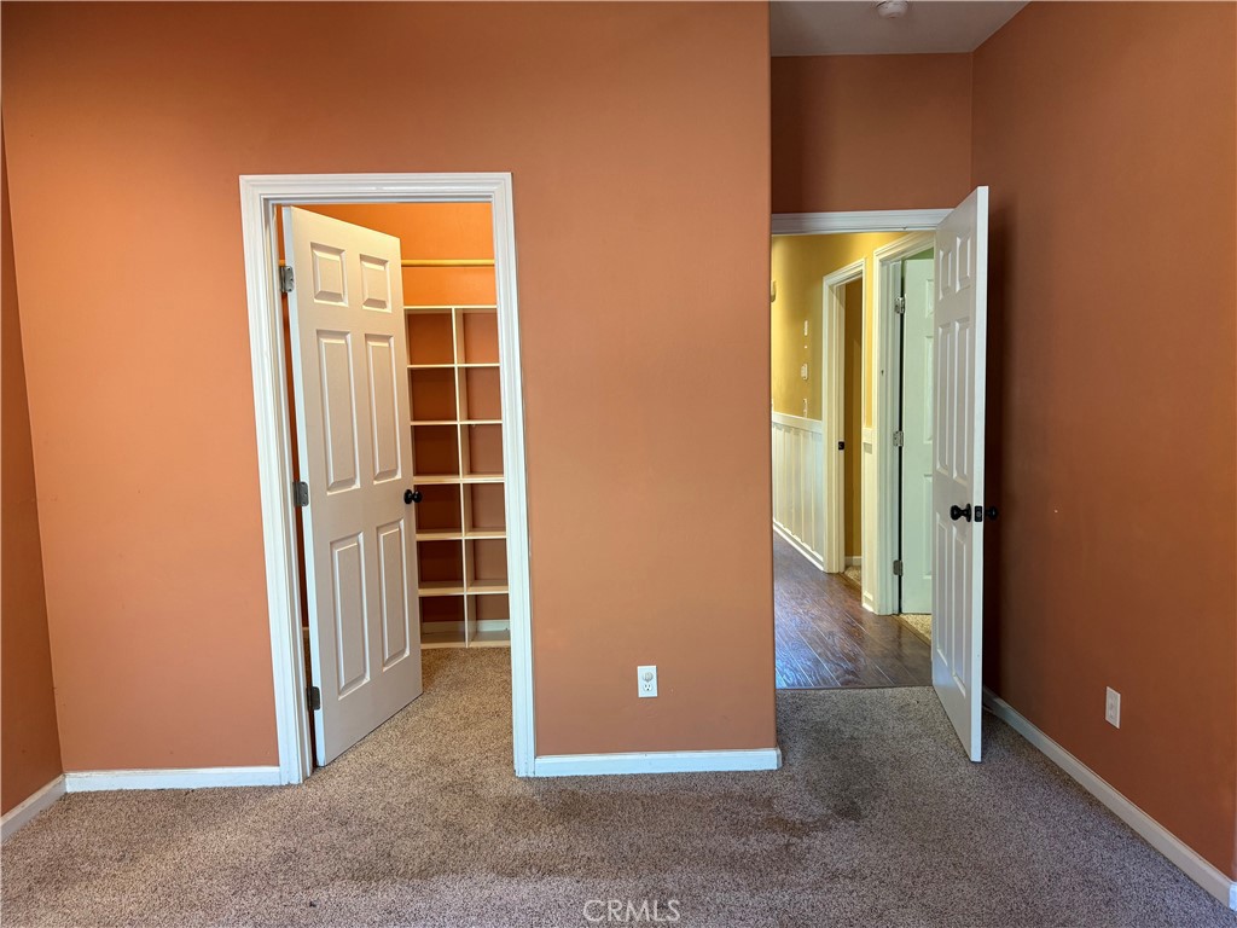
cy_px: 464
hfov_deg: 71.6
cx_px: 618
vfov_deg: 56.8
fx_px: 858
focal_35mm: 24
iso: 200
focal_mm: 6.76
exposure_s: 1/60
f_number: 1.78
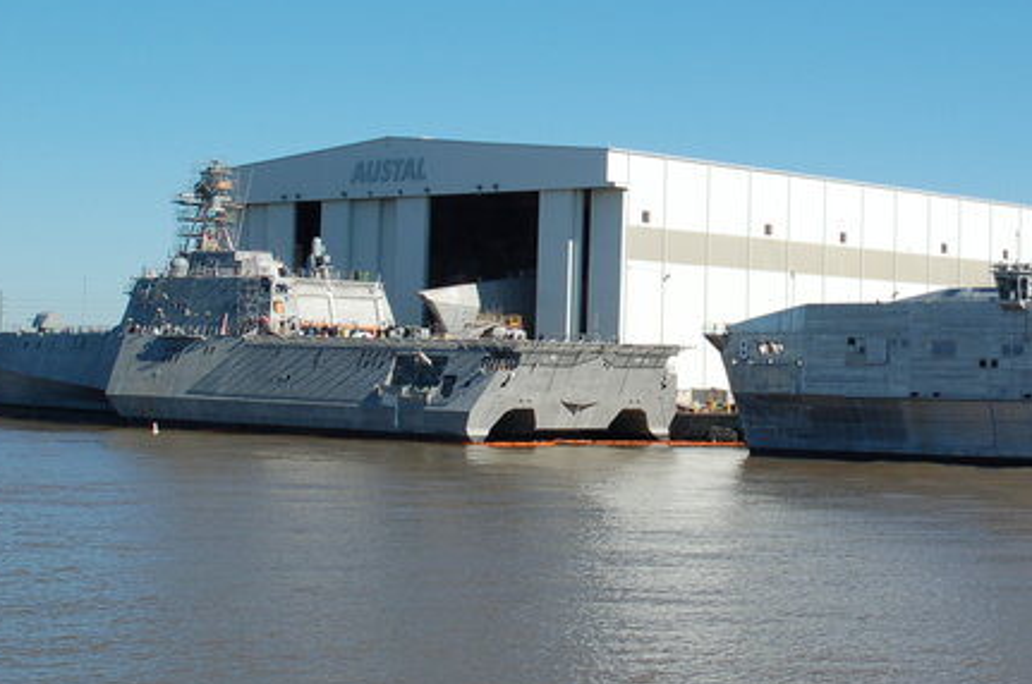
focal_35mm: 78
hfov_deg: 25.5
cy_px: 222
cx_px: 845
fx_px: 2233
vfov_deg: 17.4
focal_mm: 28
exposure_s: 1/350
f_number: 9.5
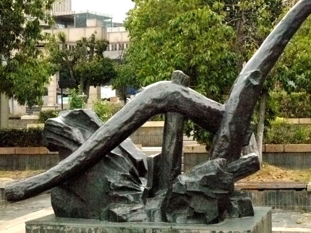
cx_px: 166
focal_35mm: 77
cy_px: 119
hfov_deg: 25.3
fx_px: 692
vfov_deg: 19.1
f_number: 11
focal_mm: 32
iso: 6400
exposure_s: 1/500
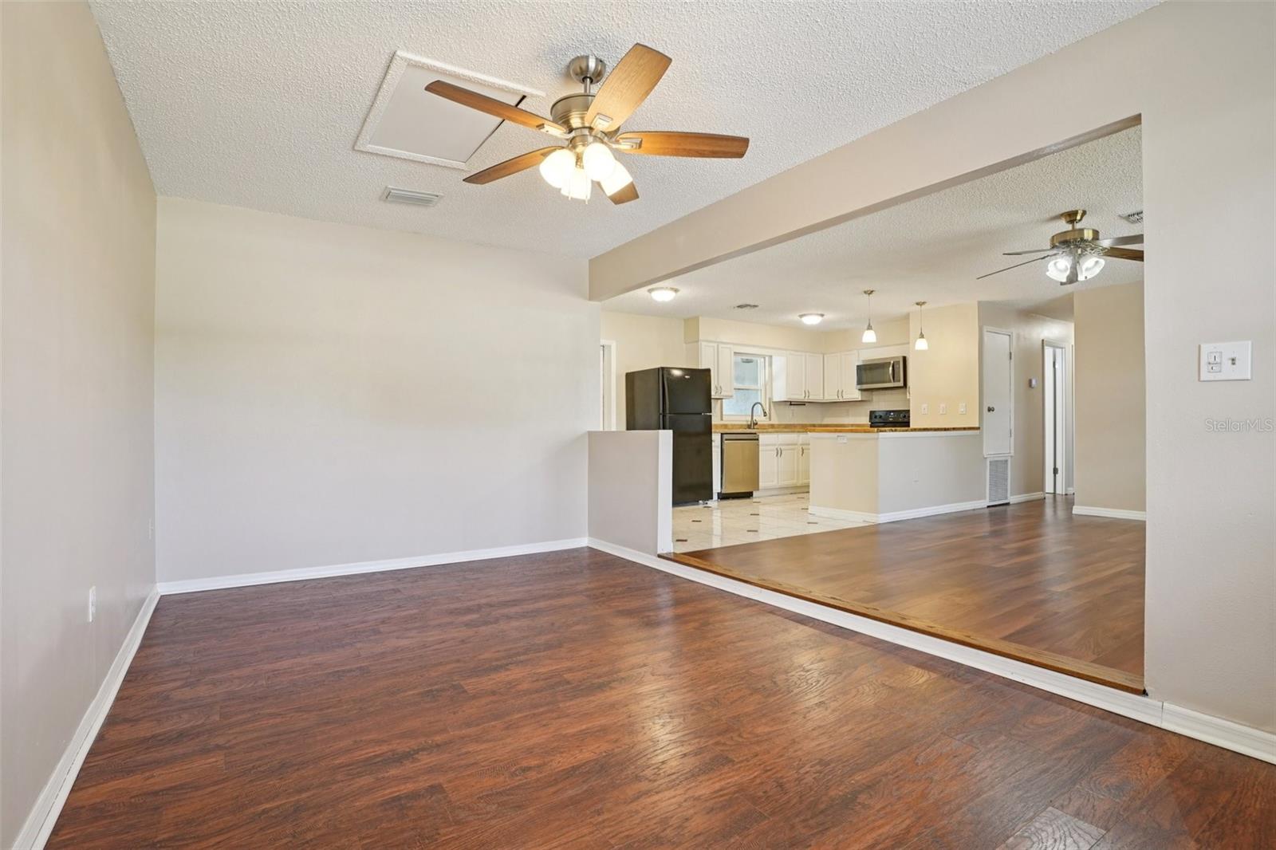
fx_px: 602
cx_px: 638
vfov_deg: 70.4
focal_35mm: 17
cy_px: 425
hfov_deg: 93.3
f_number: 9
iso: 400
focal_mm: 17
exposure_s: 1/13
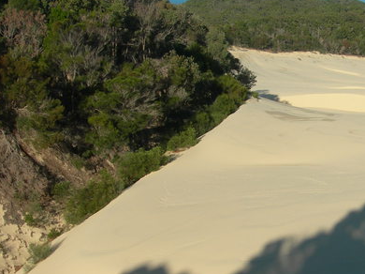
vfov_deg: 18.9
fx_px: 822
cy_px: 155
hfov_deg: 24.1
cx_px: 355
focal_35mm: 78
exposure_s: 1/617
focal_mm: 7.8
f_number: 4.8
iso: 50
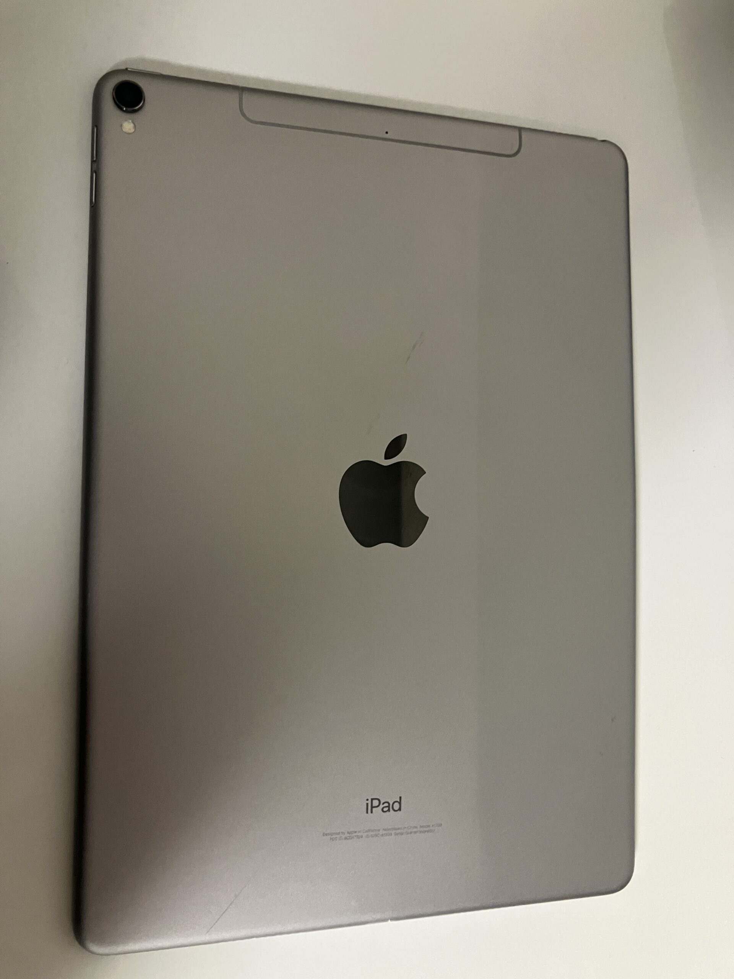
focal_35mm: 28
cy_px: 490
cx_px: 367
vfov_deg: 63.4
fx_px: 792
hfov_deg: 49.7
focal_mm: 3.99
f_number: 1.8
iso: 320
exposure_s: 1/33
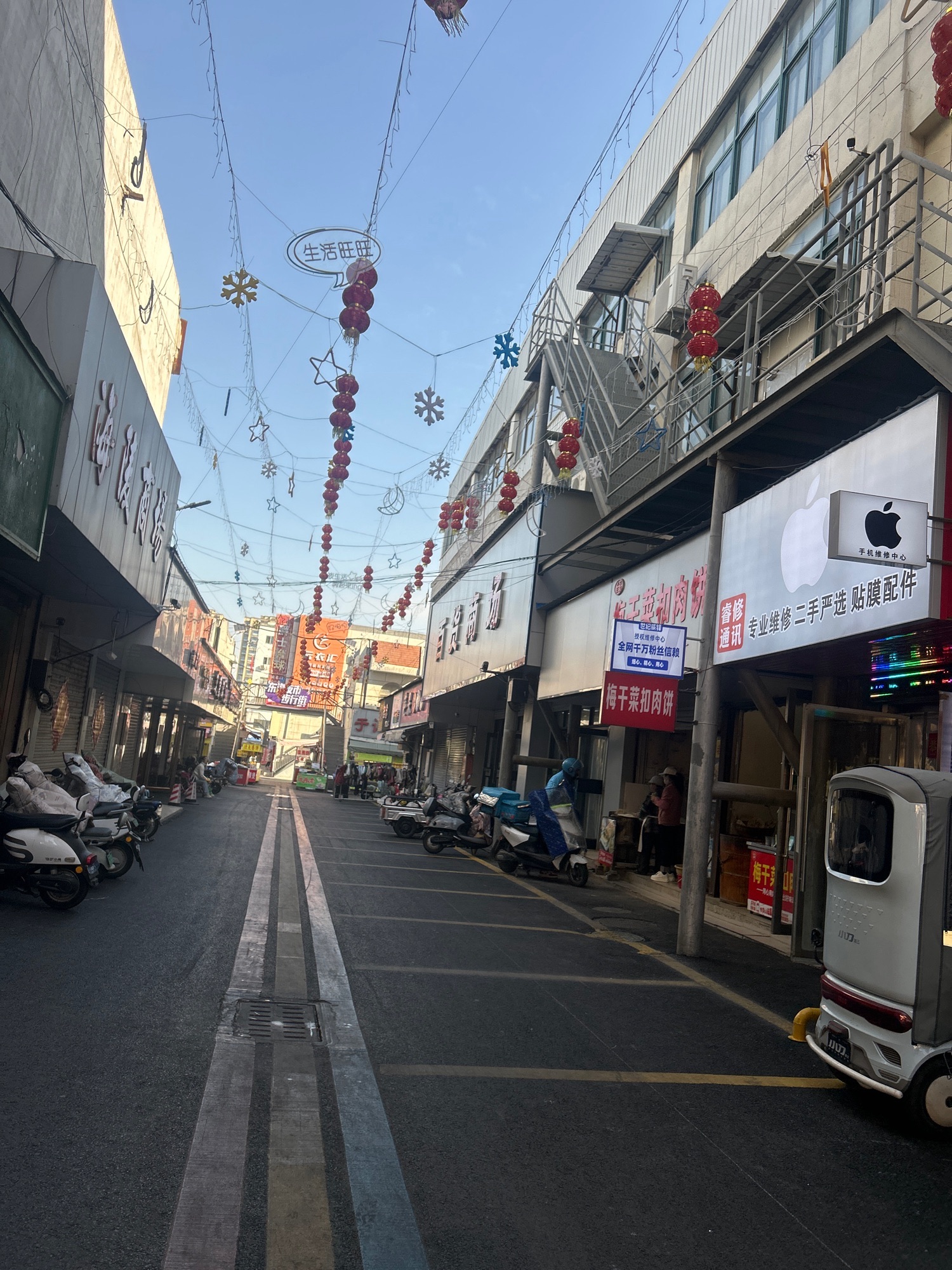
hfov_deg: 53.1
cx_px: 476
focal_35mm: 26
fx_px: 953
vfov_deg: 67.3
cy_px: 635
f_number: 1.5
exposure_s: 1/2045
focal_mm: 5.7
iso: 50
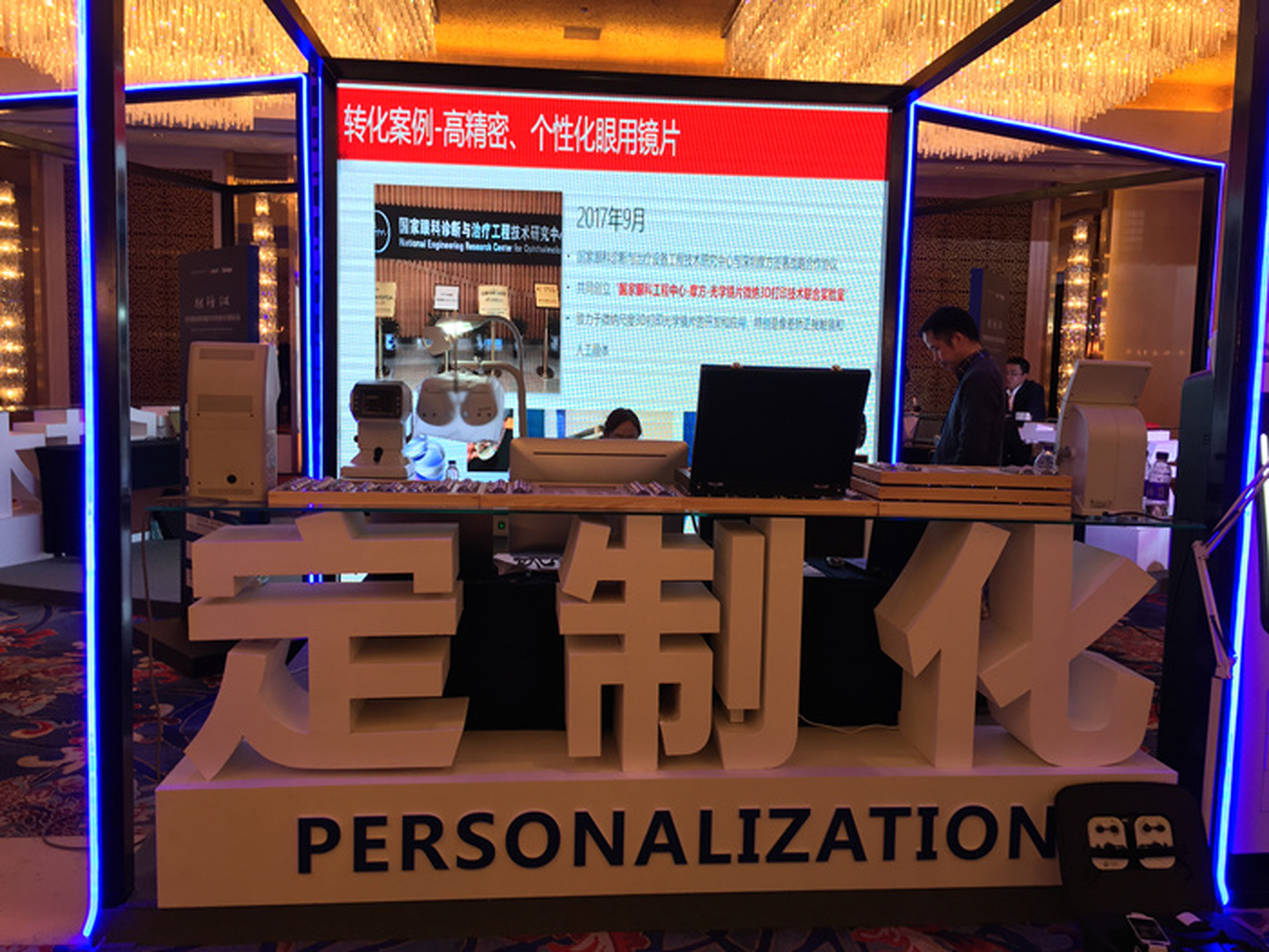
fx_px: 1063
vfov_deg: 48.2
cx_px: 634
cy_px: 476
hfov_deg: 61.7
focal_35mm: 29
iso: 32
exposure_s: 1/50
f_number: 2.2
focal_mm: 4.15
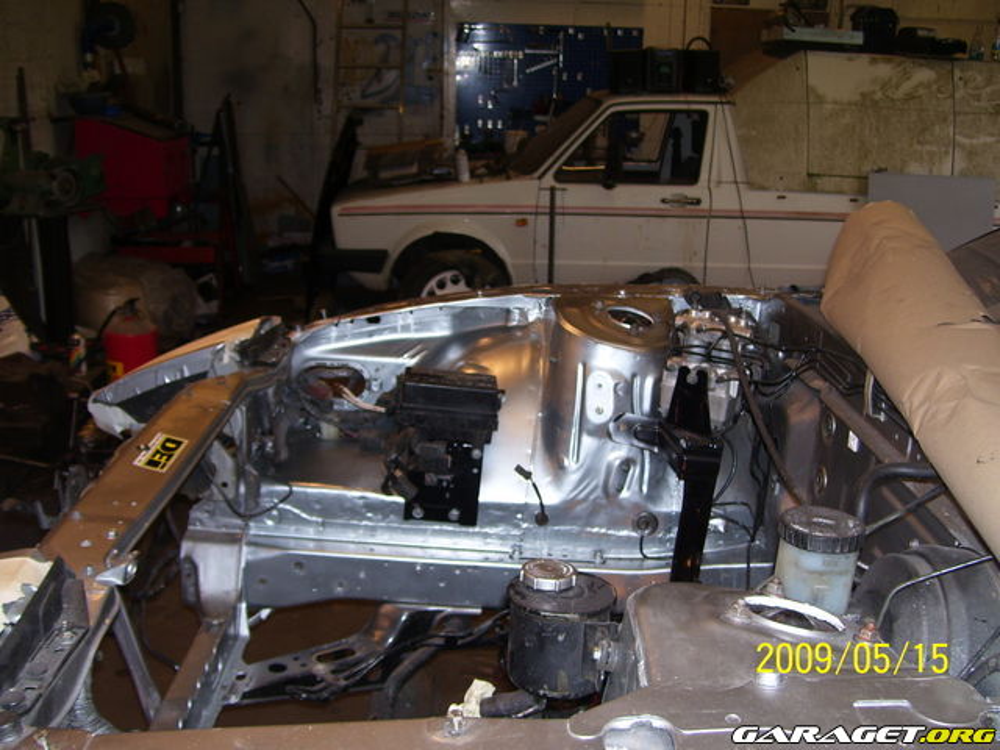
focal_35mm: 37
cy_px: 375
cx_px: 500
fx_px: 1069
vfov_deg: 38.7
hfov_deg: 50.1
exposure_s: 1/60
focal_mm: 6
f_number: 2.7
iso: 80
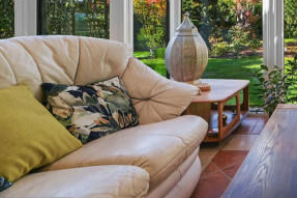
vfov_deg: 38.6
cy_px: 25
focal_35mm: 32
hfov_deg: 45.0
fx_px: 264
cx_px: 324
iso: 400
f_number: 8
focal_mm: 14
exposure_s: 1/20
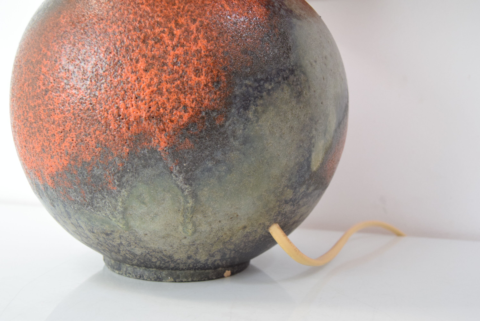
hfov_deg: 61.9
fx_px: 400
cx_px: 240
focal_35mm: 30
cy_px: 160
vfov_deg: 43.7
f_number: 6.3
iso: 1600
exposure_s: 1/160
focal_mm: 20
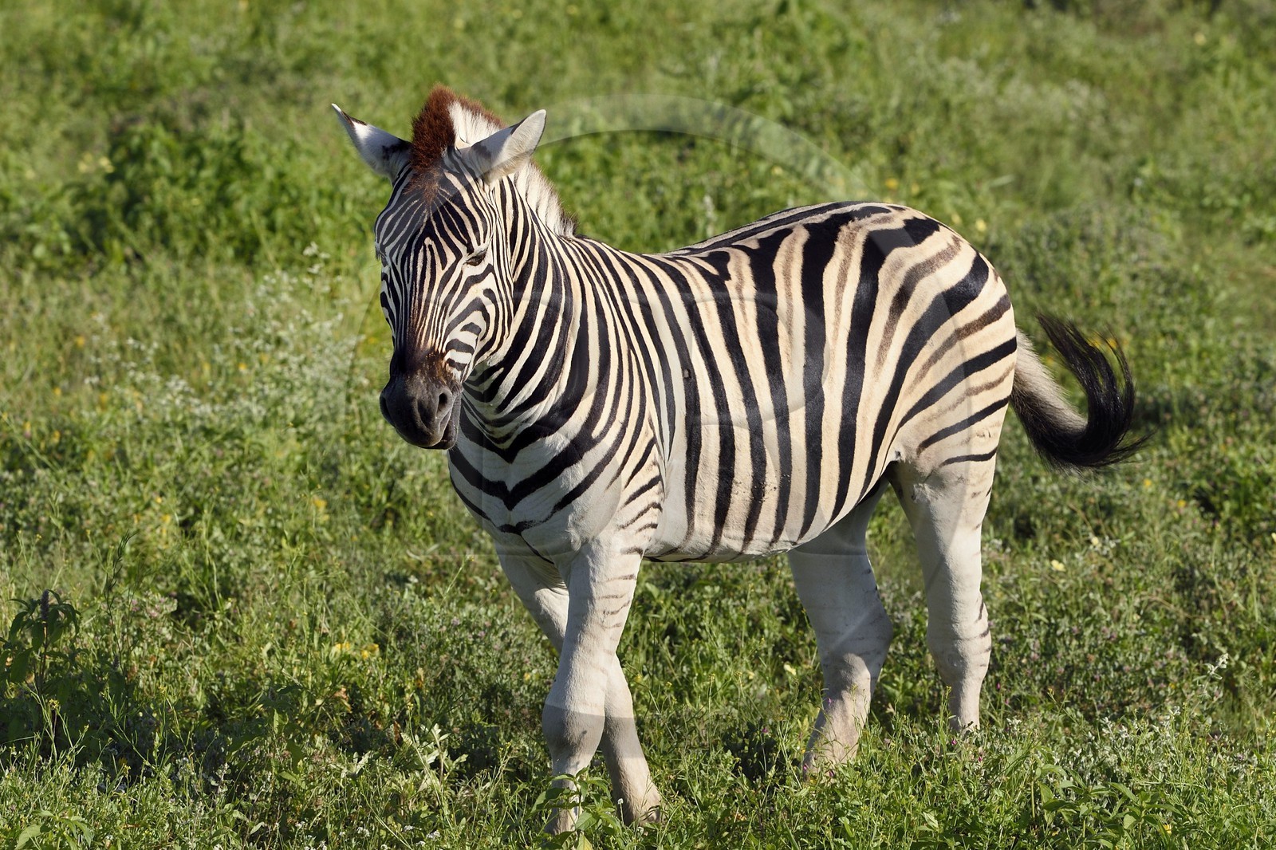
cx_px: 638
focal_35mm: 280
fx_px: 9922
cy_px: 425
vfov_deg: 4.9
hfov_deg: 7.4
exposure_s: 1/1600
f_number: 8
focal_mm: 280
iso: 400
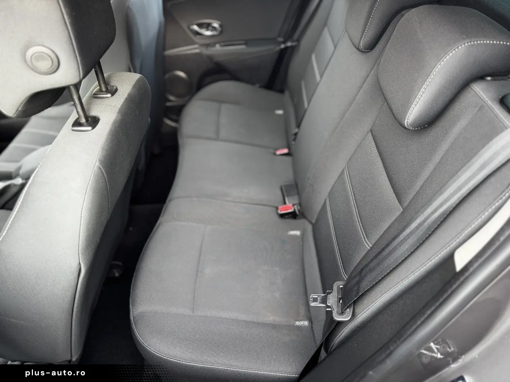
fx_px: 354
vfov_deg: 56.8
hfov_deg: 71.6
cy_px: 191
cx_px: 255
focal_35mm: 24
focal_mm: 6.76
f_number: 1.78
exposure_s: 1/121
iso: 160
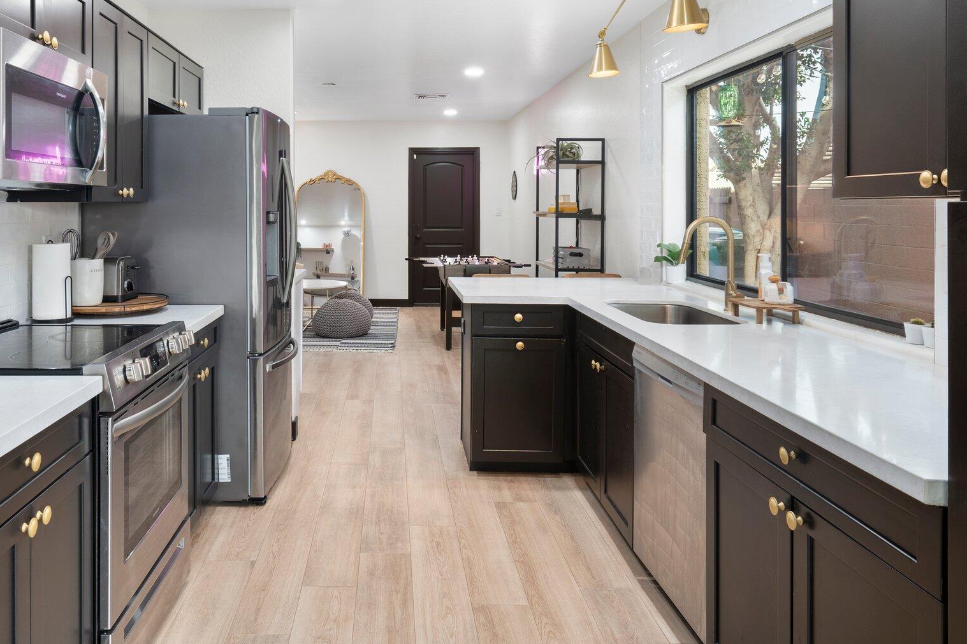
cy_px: 220
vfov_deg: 47.2
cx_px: 375
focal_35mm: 27
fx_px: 725
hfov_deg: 66.6
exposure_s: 1/2
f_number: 8
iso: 400
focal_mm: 20
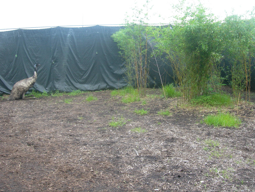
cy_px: 96
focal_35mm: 38
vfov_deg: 37.7
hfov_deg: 49.0
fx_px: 280
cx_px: 128
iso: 100
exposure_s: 1/102
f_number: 4.8
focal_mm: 7.8
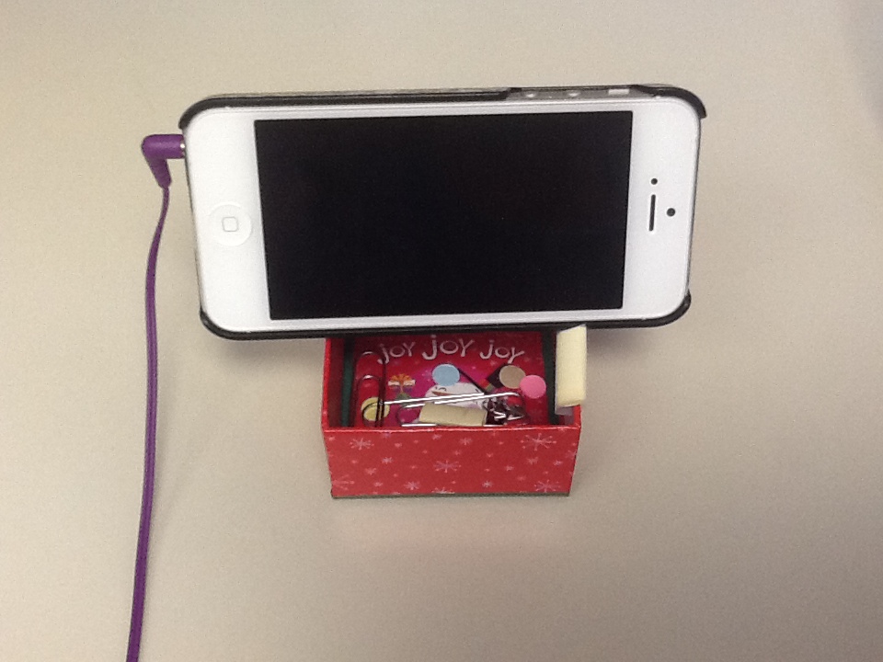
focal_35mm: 44
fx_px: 1122
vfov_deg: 32.9
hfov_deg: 42.9
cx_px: 442
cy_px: 331
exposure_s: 1/30
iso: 125
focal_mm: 2.03
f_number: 2.4
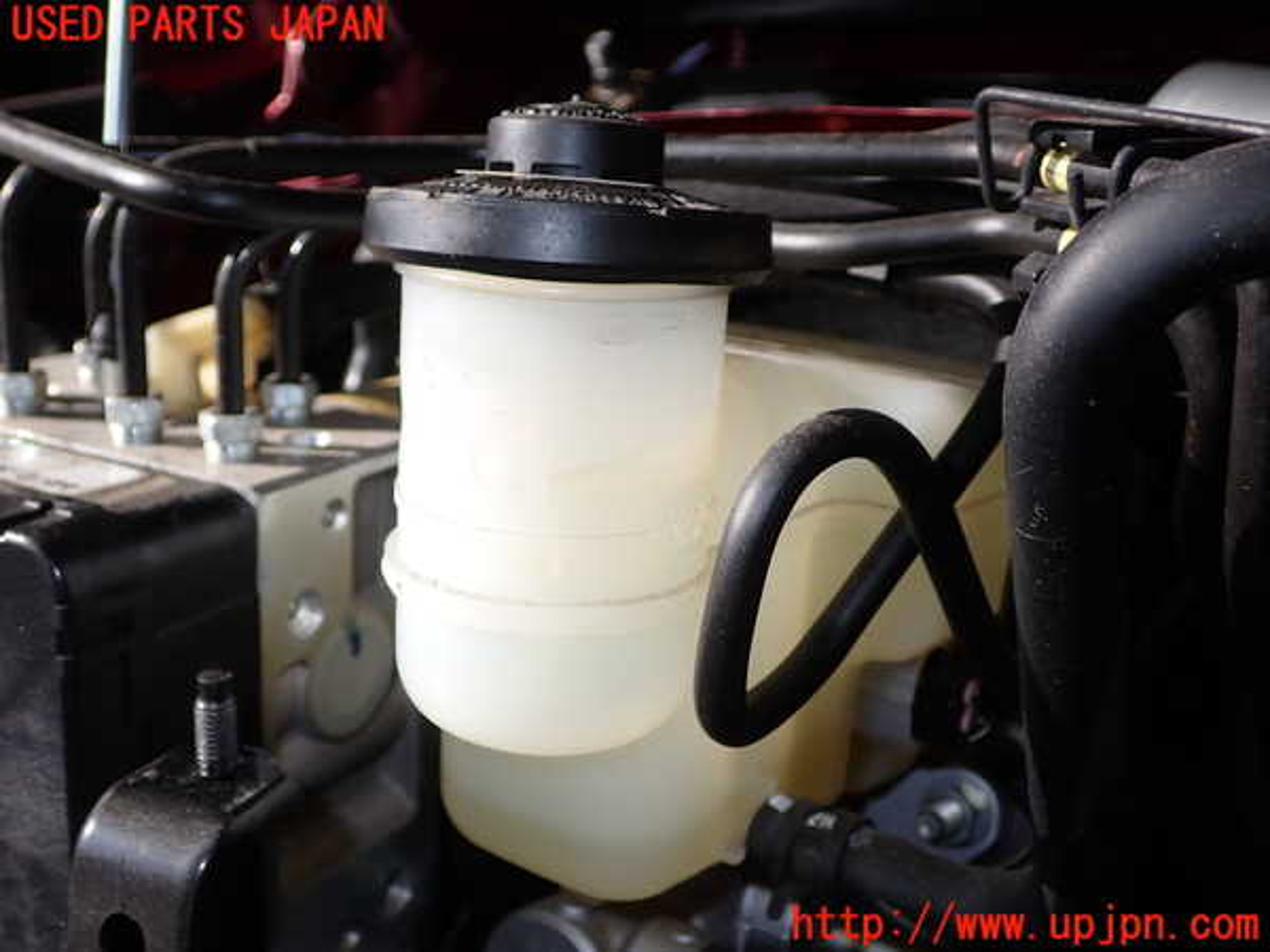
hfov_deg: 49.0
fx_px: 1394
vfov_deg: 37.7
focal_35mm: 38
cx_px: 635
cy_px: 476
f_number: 8
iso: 100
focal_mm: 6.83
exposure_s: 1/100
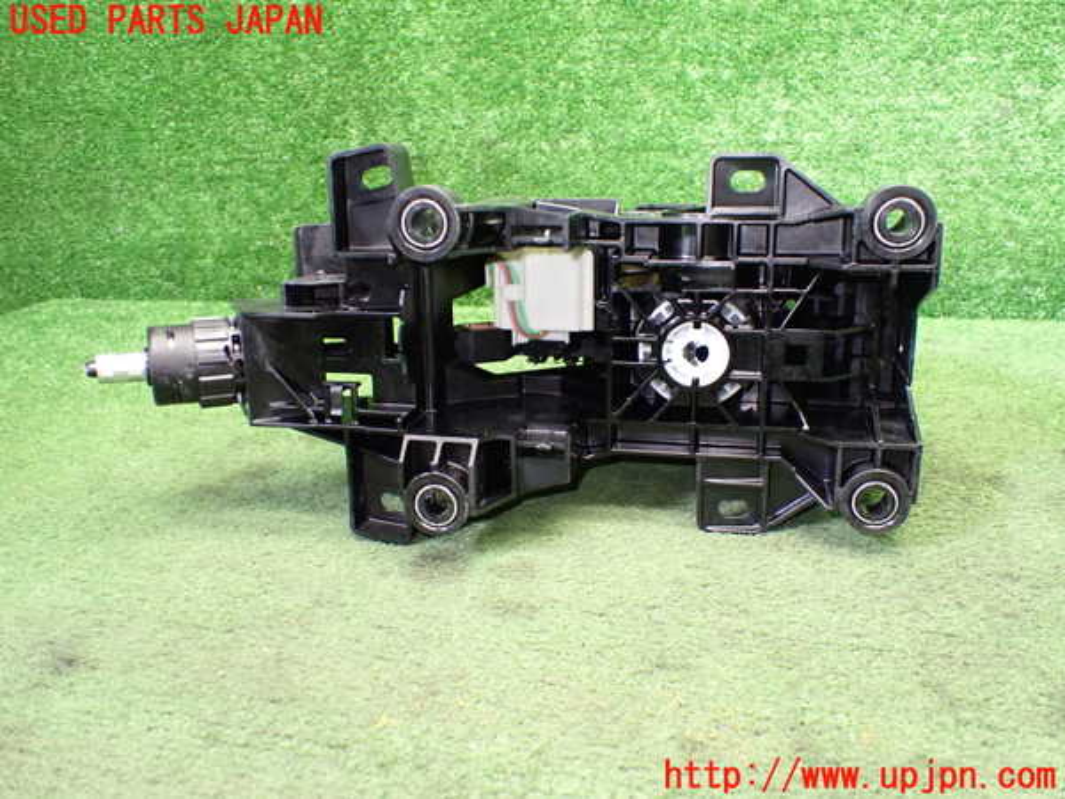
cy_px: 400
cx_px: 532
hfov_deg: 60.0
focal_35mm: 30
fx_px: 923
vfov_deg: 46.8
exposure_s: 1/40
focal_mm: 5.4
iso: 800
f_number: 2.3
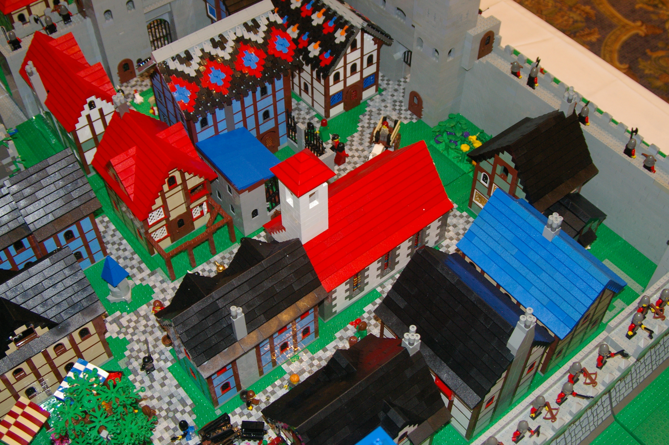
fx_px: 780
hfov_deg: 46.4
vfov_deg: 31.8
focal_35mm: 42
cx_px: 334
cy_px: 222
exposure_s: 1/45
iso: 800
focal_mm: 28
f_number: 5.6
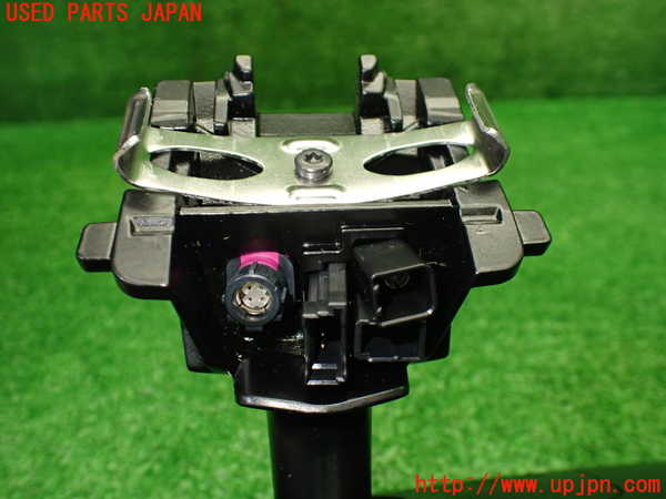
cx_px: 333
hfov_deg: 60.0
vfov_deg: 46.8
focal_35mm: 30
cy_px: 250
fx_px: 577
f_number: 2.3
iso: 500
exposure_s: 1/125
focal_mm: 5.4
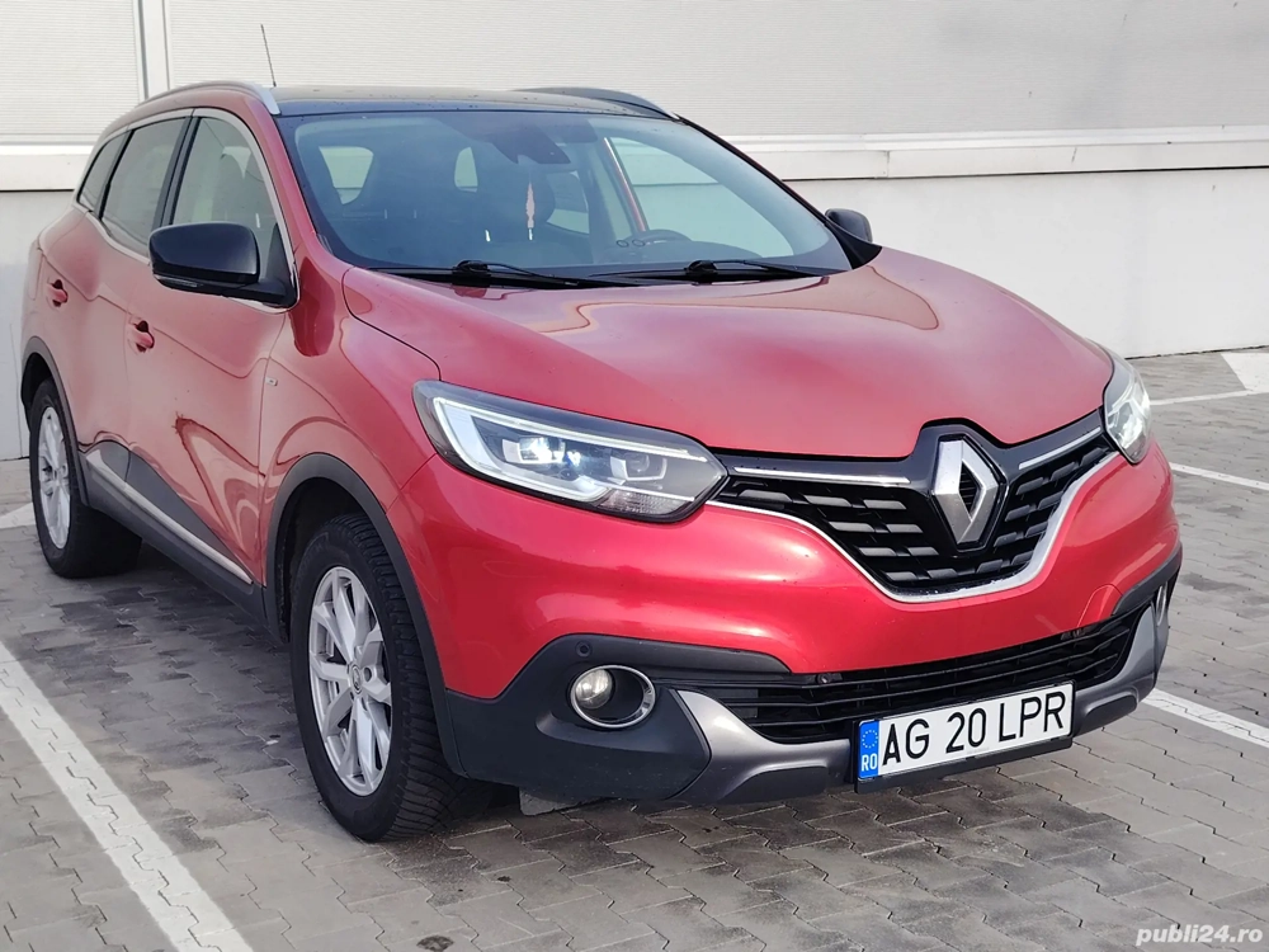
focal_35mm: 48
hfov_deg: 39.7
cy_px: 476
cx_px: 634
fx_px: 1760
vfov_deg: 30.3
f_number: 1.75
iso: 100
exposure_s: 1/280
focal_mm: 5.25
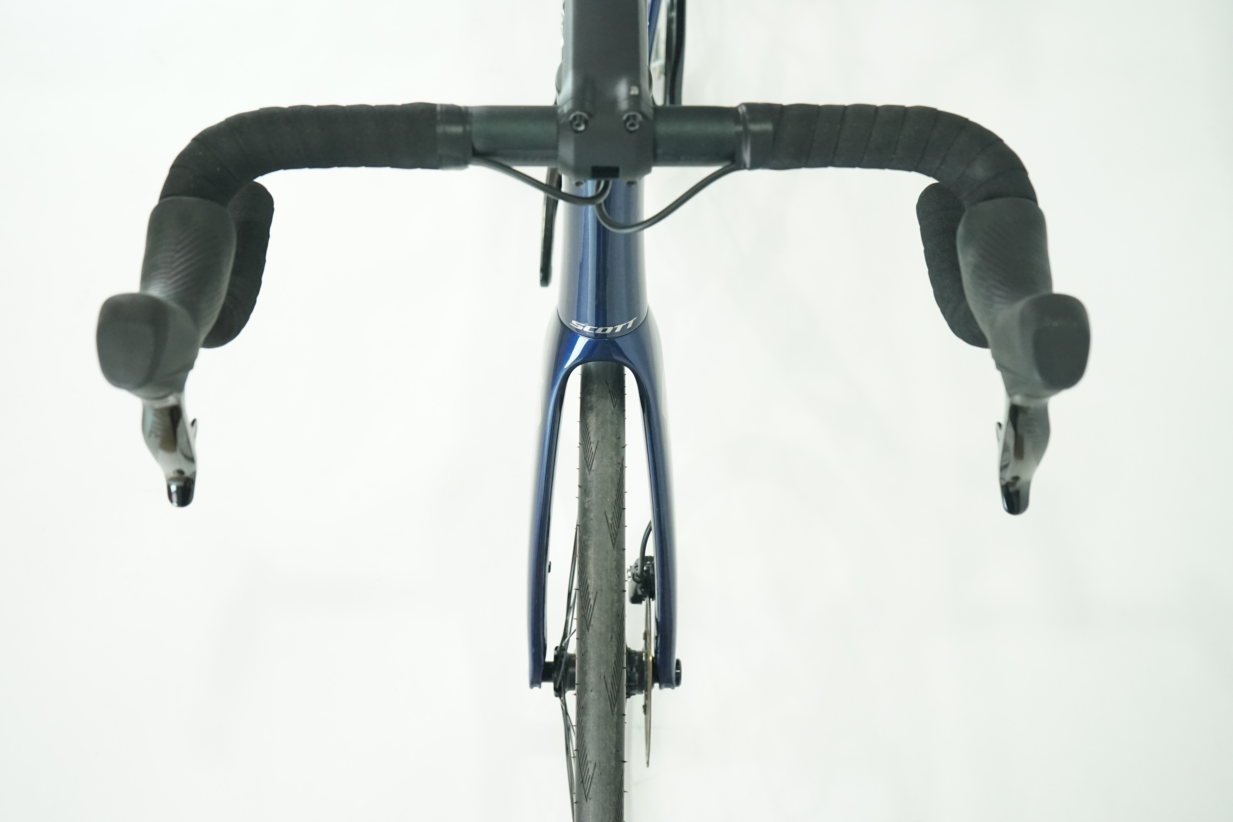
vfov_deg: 31.2
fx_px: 1473
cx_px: 616
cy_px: 411
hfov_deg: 45.4
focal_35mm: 43
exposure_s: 1/200
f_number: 6.3
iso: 3200
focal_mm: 43
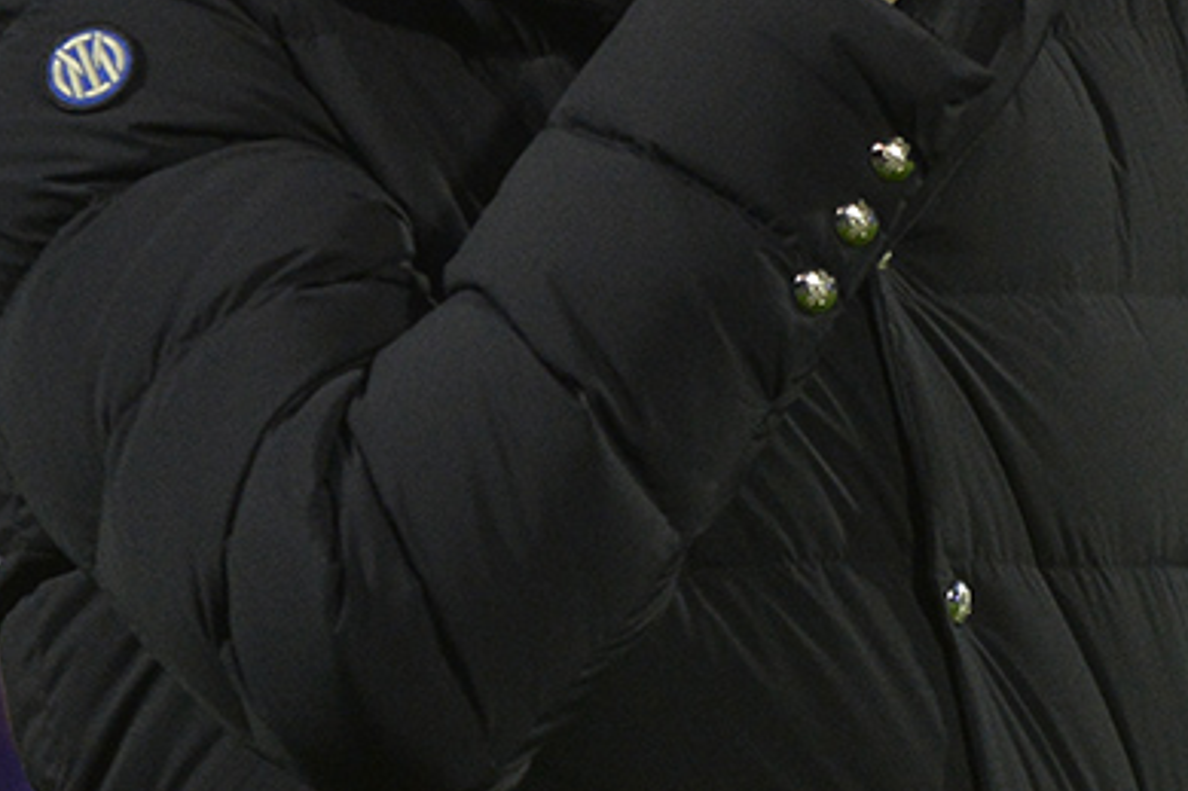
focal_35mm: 864
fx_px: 28498
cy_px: -18
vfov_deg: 1.6
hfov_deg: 2.4
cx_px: 861
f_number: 5.6
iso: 2500
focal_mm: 280
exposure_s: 1/1000
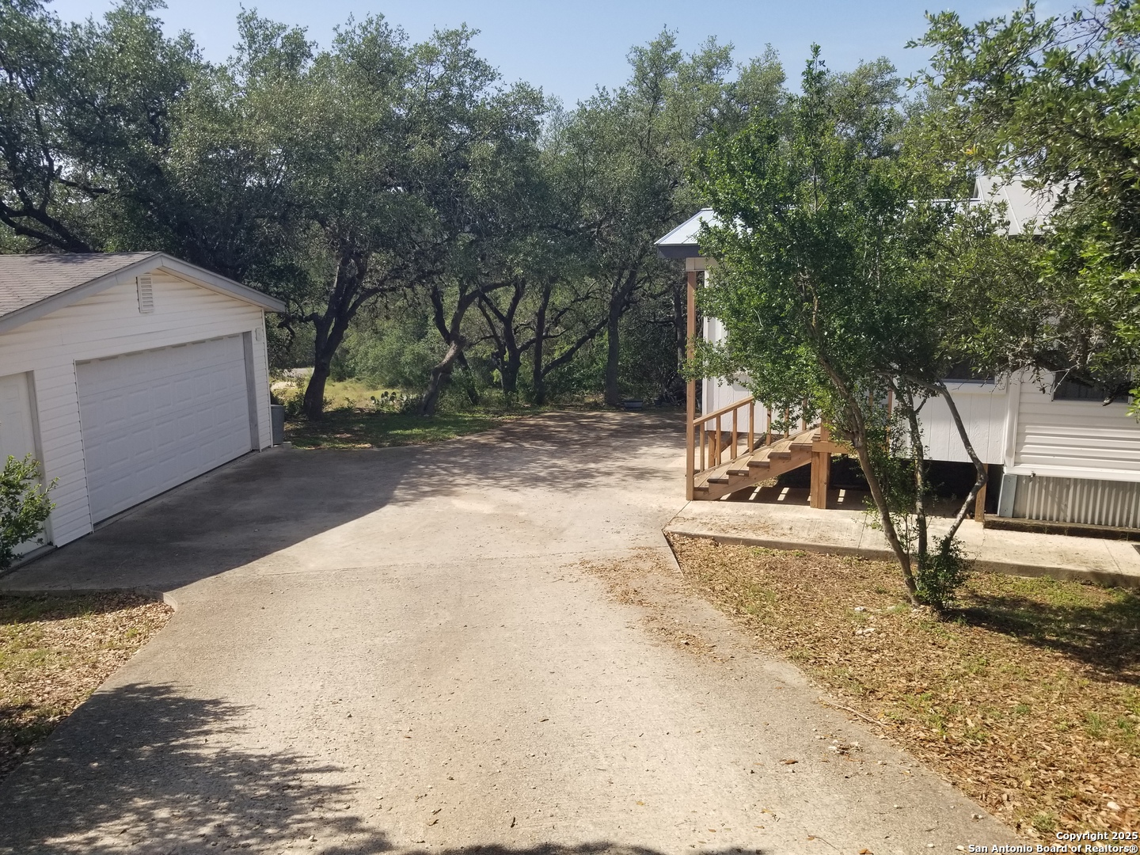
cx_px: 570
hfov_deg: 67.3
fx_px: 856
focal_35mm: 26
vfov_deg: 53.1
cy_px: 428
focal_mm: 4.25
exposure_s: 1/1780
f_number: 1.7
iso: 50
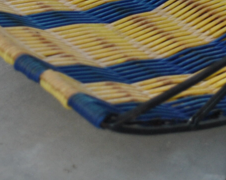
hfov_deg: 10.6
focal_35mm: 182
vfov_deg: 8.3
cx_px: 179
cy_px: -76
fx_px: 1217
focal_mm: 30
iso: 200
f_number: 4.5
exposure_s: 1/80
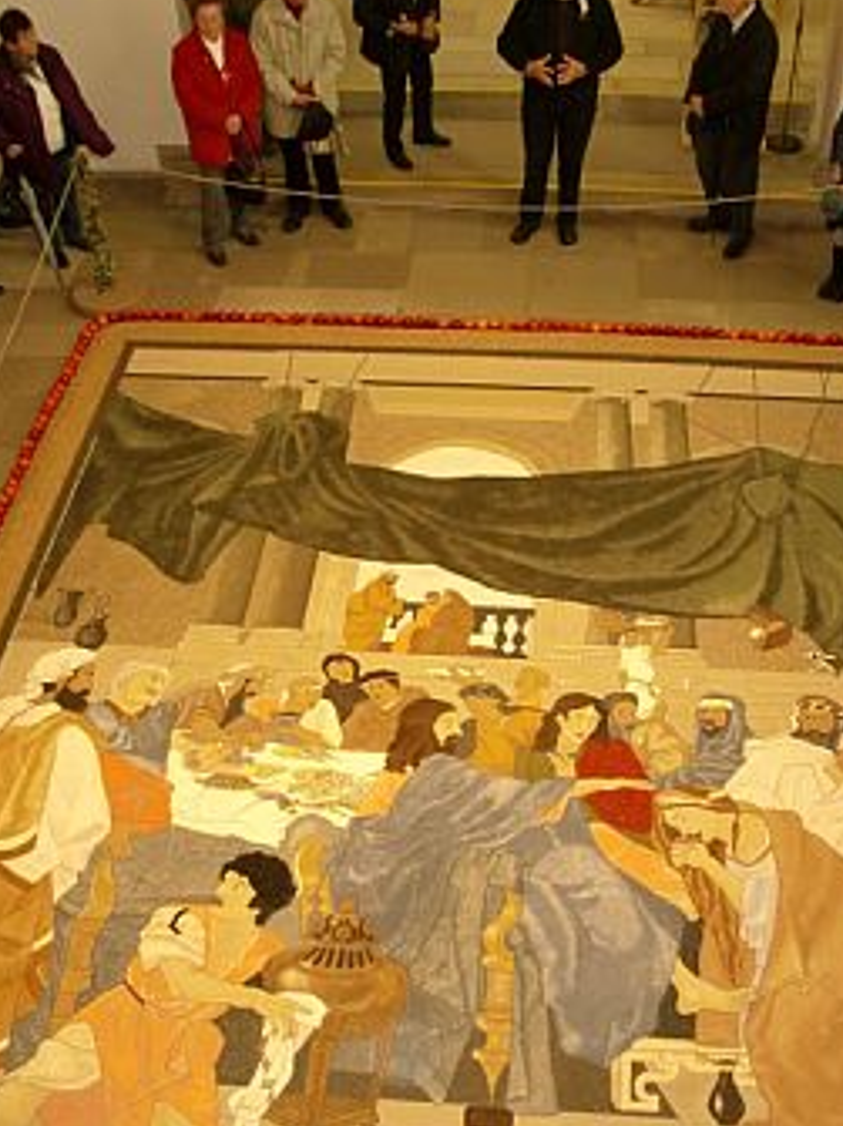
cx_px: 480
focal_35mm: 43
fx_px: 1397
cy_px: 565
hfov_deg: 33.5
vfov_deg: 43.9
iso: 400
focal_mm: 6.3
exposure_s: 1/60
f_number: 2.8
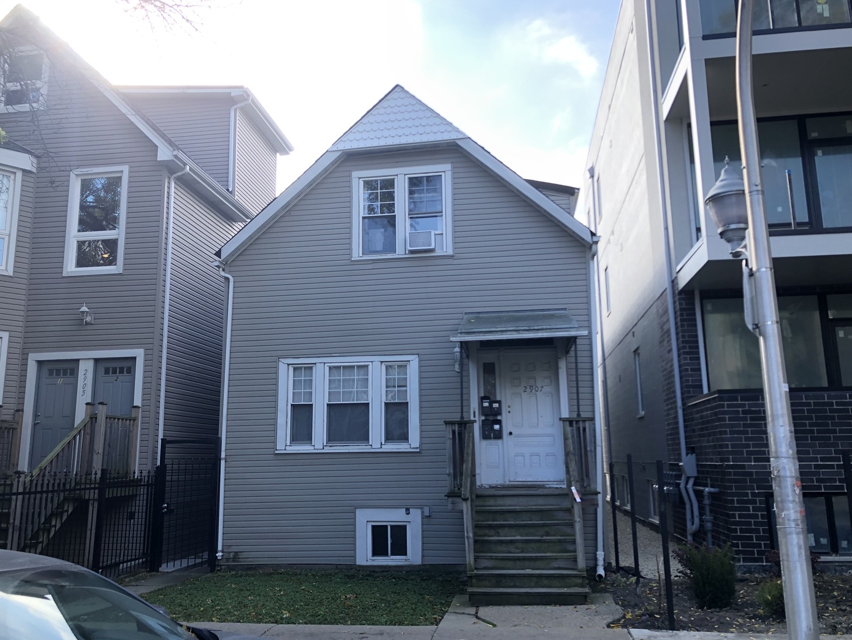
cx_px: 416
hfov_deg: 61.6
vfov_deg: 48.2
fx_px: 714
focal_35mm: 29
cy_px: 325
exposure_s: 1/337
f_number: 1.8
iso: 20
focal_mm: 3.99
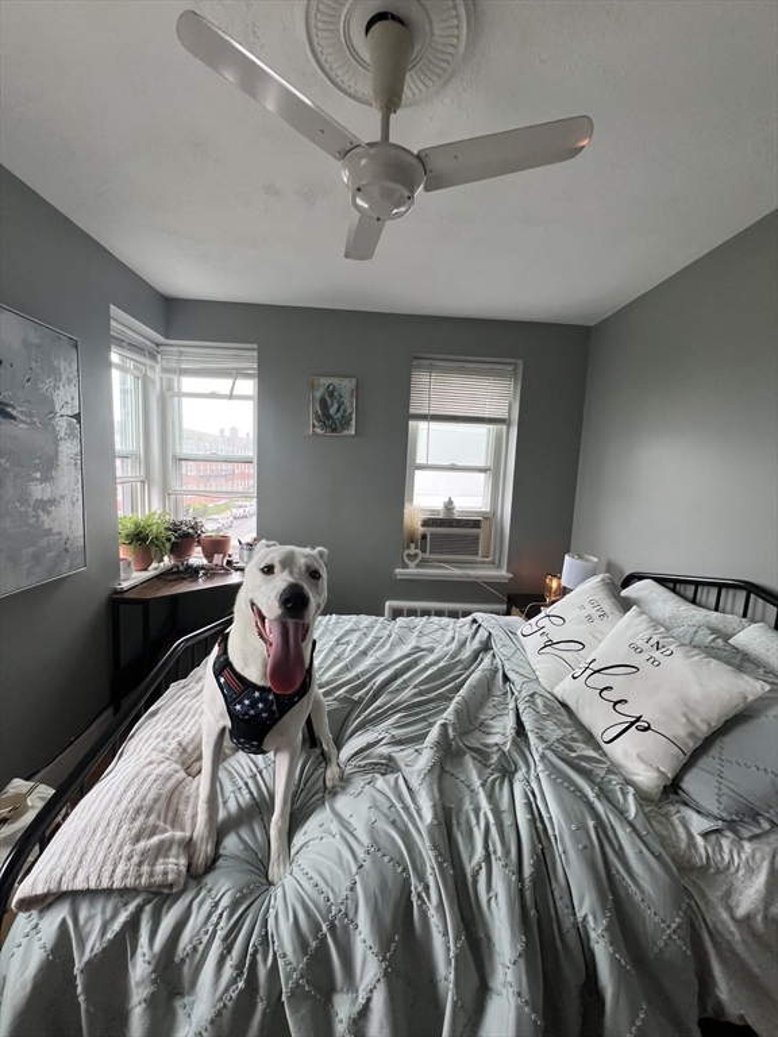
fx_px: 390
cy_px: 518
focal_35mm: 13
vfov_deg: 106.2
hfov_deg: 89.9
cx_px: 389
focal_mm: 1.57
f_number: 1.8
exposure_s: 1/99
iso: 80
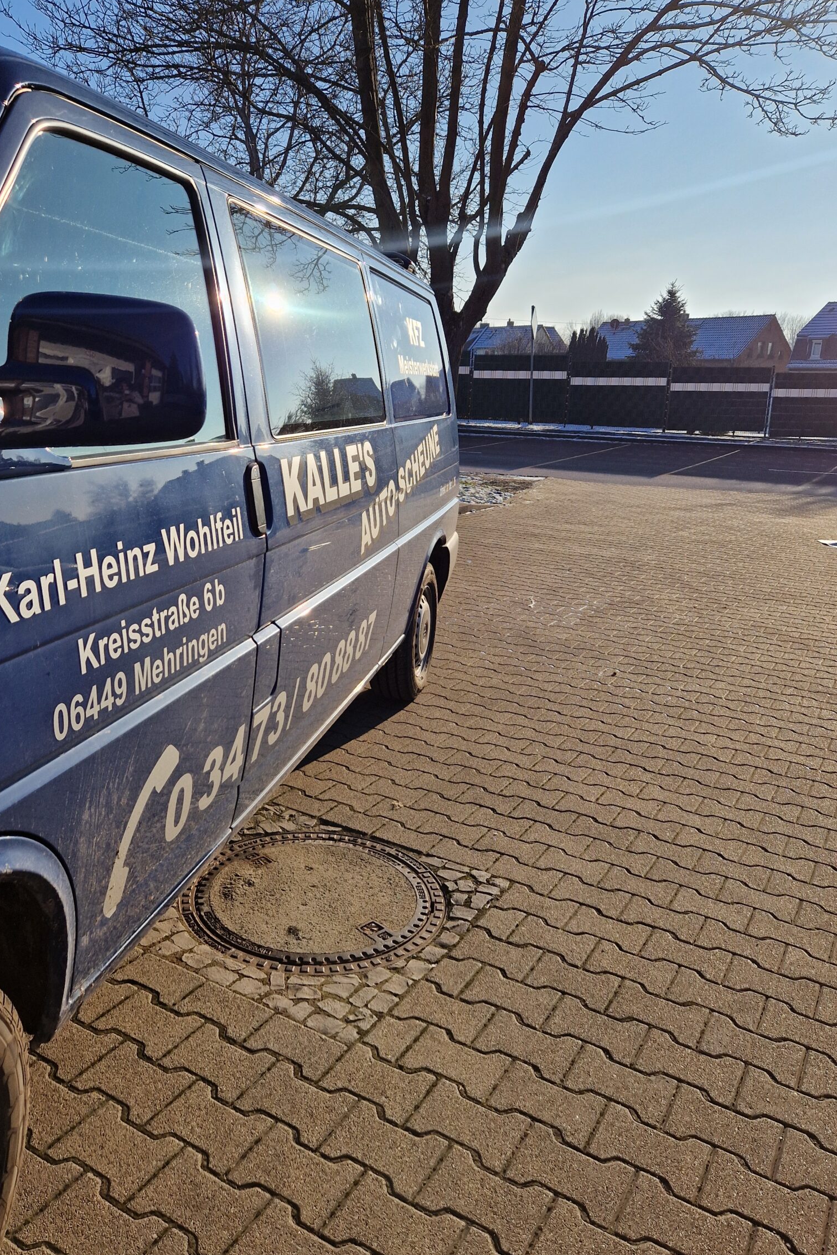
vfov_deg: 67.4
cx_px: 332
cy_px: 607
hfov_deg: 47.6
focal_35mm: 27
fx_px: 942
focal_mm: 5.4
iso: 50
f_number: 1.8
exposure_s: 1/2520
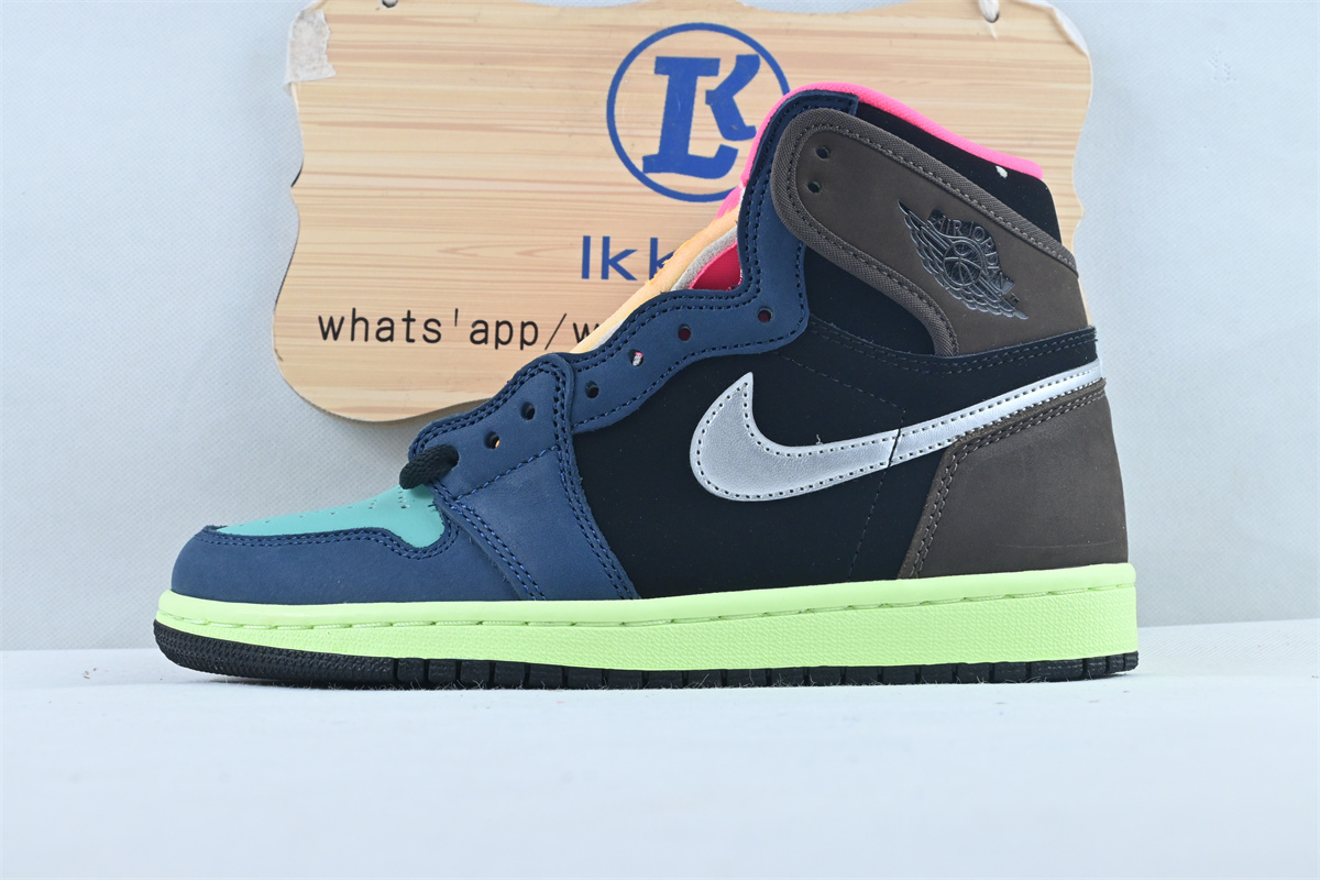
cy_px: 440
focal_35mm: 49
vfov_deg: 27.7
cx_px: 660
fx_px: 1787
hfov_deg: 40.5
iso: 1000
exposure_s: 1/100
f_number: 10
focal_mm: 32.5
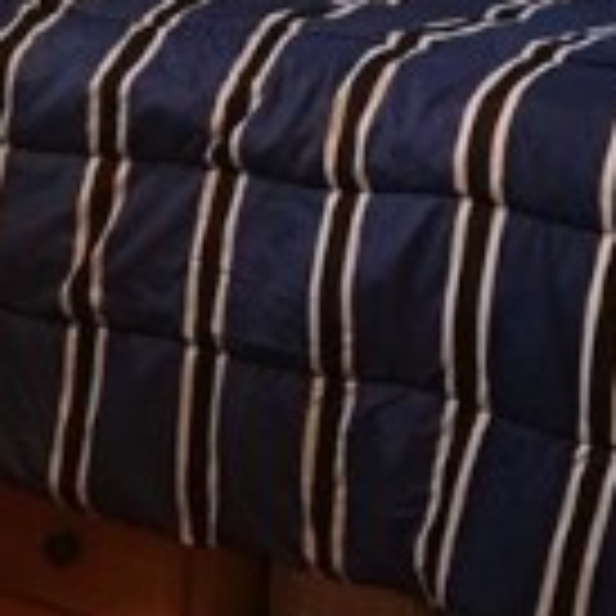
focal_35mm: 144
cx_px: -324
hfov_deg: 11.6
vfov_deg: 12.1
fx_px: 2899
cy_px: 189
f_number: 2.2
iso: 160
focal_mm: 4.15
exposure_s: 1/30
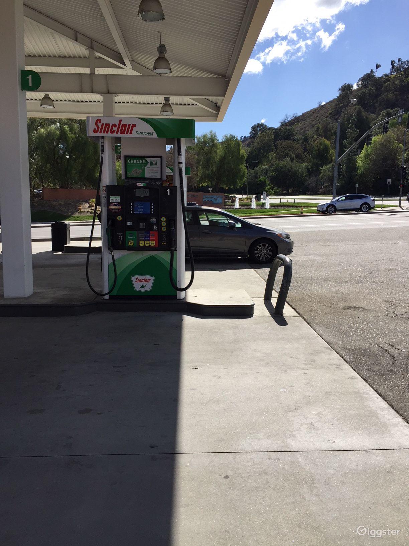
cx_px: 204
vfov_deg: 61.7
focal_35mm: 29
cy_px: 273
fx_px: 457
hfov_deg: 48.2
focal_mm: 4.15
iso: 32
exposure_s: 1/1980
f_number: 2.2
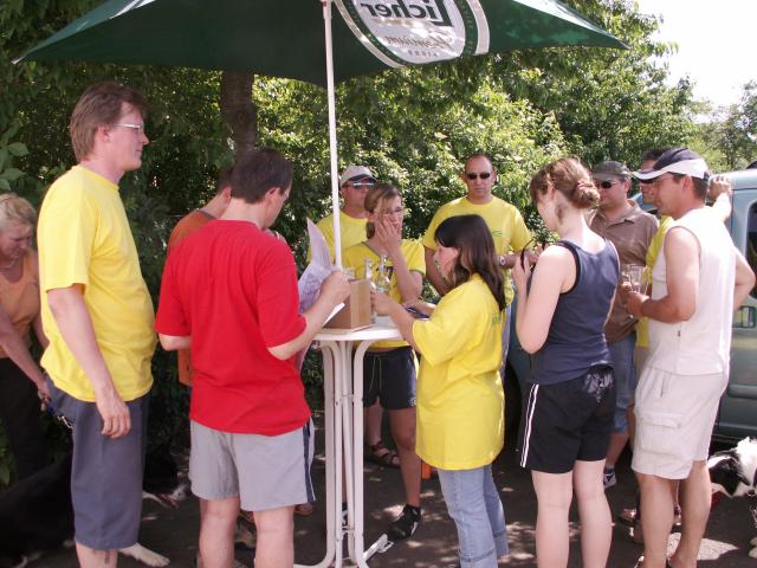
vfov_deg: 40.7
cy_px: 284
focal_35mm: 35
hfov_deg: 52.6
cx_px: 378
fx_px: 765
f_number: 3.2
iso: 50
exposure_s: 1/320
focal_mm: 5.86
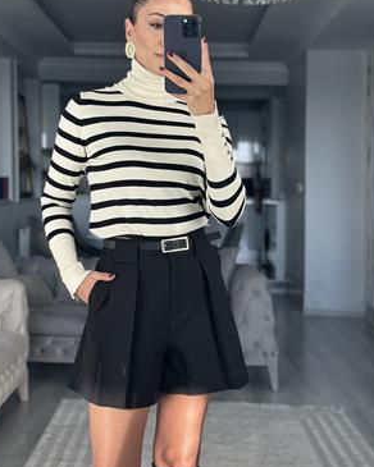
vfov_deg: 29.1
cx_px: 143
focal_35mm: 65
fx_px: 899
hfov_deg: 23.4
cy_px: 225
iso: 80
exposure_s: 1/243
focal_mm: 6.86
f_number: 1.78
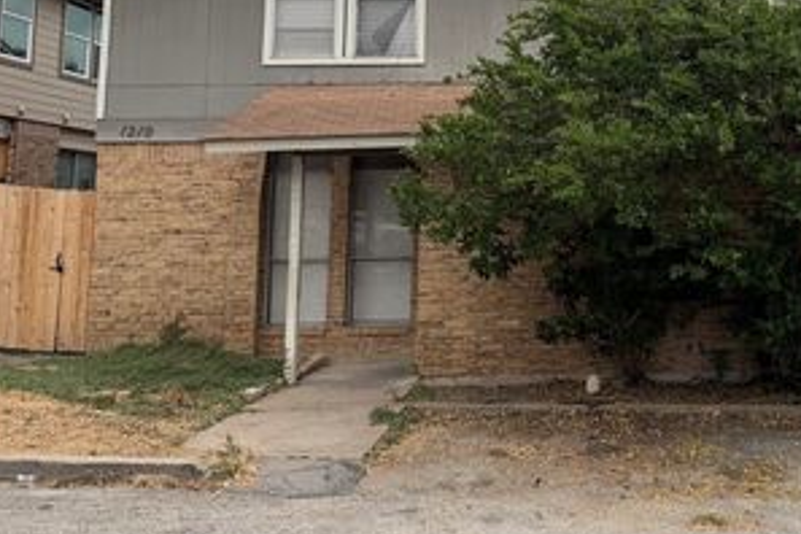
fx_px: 934
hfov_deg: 44.2
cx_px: 642
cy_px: 88
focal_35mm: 42
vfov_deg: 30.9
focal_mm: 6.76
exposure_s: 1/3279
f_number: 1.78
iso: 80
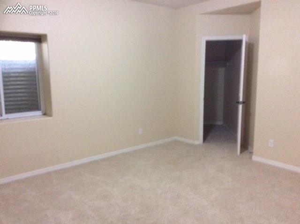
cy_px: 112
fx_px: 277
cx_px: 150
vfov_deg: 44.1
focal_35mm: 32
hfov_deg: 56.9
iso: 320
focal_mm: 3.3
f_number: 2.4
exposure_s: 1/15
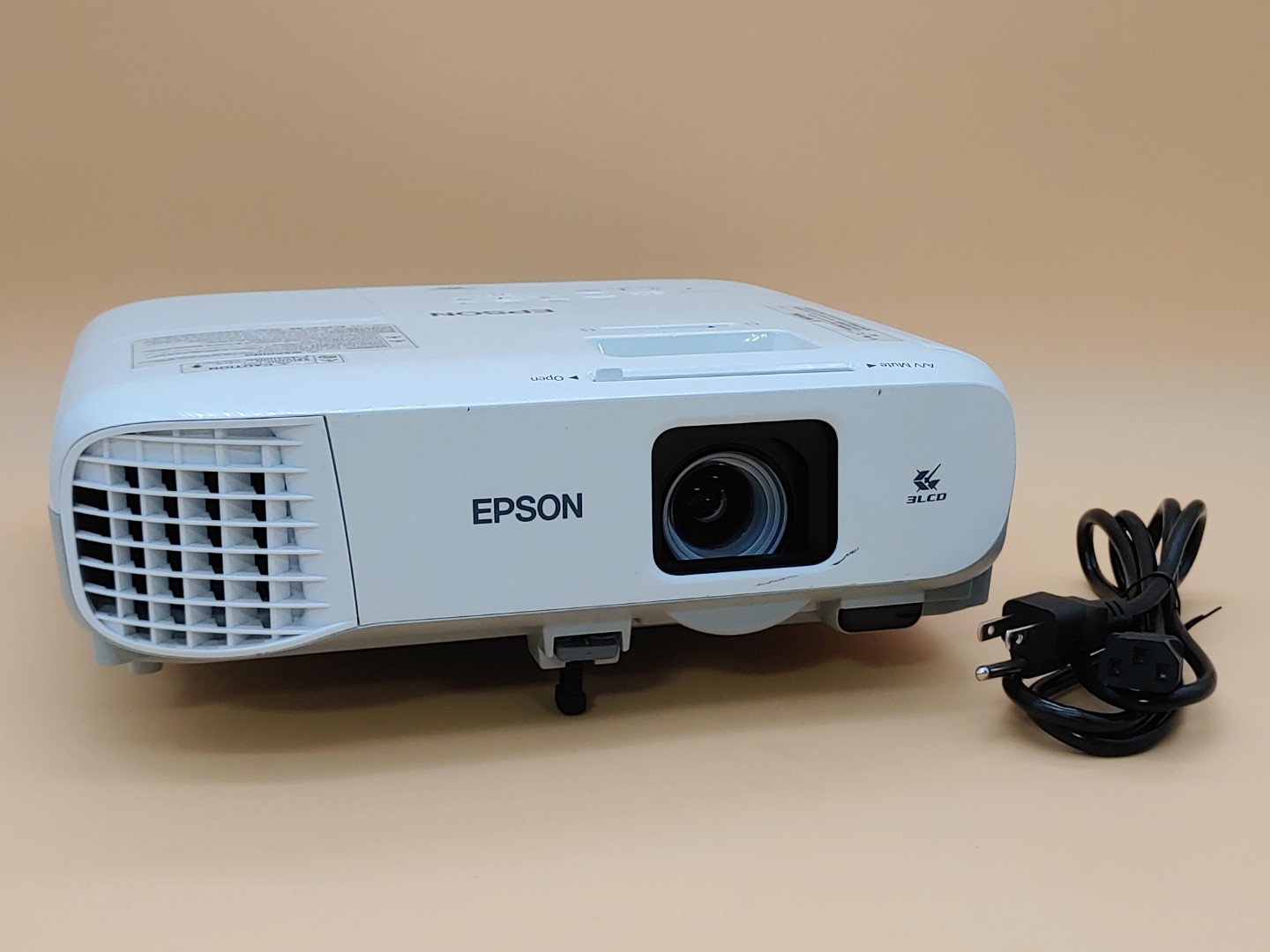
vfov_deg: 29.7
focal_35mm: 49
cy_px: 476
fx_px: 1798
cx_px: 635
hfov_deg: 38.9
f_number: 1.8
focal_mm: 4.36
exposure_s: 1/120
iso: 50
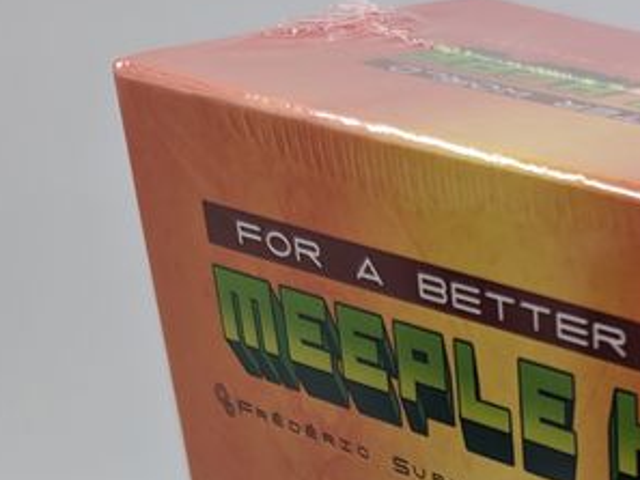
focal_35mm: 81
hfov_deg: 22.3
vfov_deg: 15.0
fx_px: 1498
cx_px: 762
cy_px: 943
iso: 36
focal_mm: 6.9
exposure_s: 1/36
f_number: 1.68
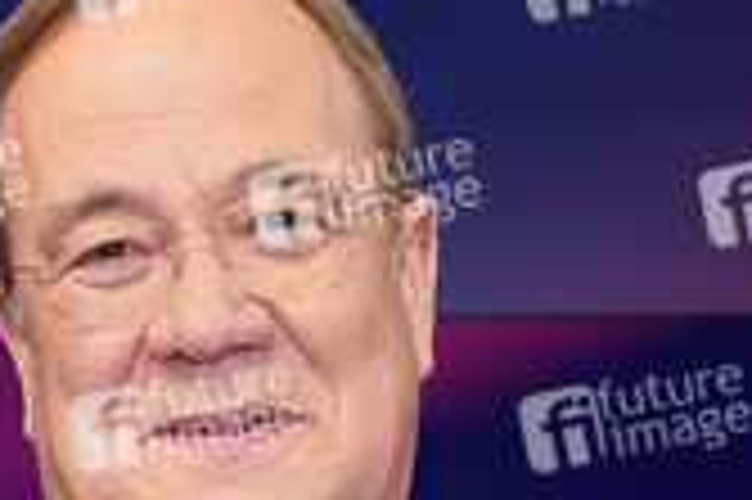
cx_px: 245
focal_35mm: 81
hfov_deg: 24.9
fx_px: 1690
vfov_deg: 16.4
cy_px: 532
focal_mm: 30
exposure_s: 1/125
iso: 2000
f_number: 5.6
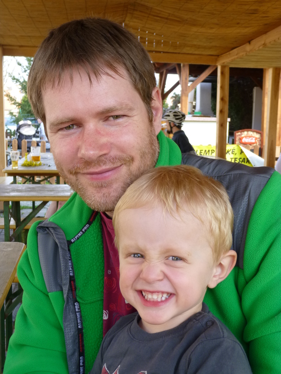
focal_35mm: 41
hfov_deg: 35.1
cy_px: 187
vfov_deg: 45.8
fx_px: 444
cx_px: 140
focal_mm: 7.4
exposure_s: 1/60
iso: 100
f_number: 3.8
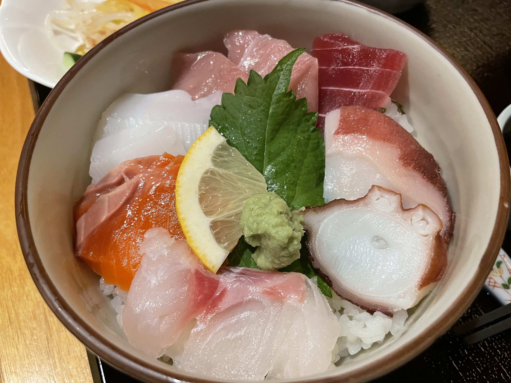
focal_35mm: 26
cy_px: 192
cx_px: 256
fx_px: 384
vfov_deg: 53.1
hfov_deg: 67.3
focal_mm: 4.2
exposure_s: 1/50
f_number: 1.6
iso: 400
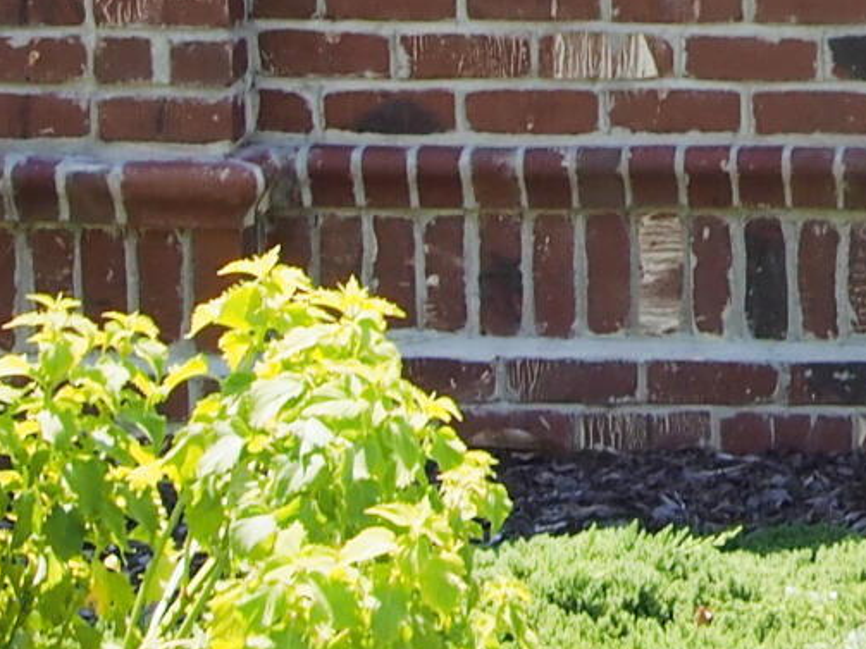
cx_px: 1215
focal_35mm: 179
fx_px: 4477
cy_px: -286
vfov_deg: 8.1
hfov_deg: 10.7
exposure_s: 1/160
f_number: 8
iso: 200
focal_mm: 15
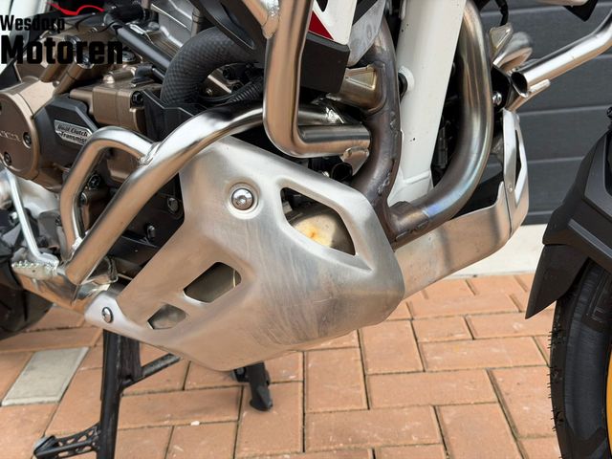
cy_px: 230
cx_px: 306
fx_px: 849
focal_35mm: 48
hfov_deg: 39.7
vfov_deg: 30.3
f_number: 1.78
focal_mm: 6.76
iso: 80
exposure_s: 1/675
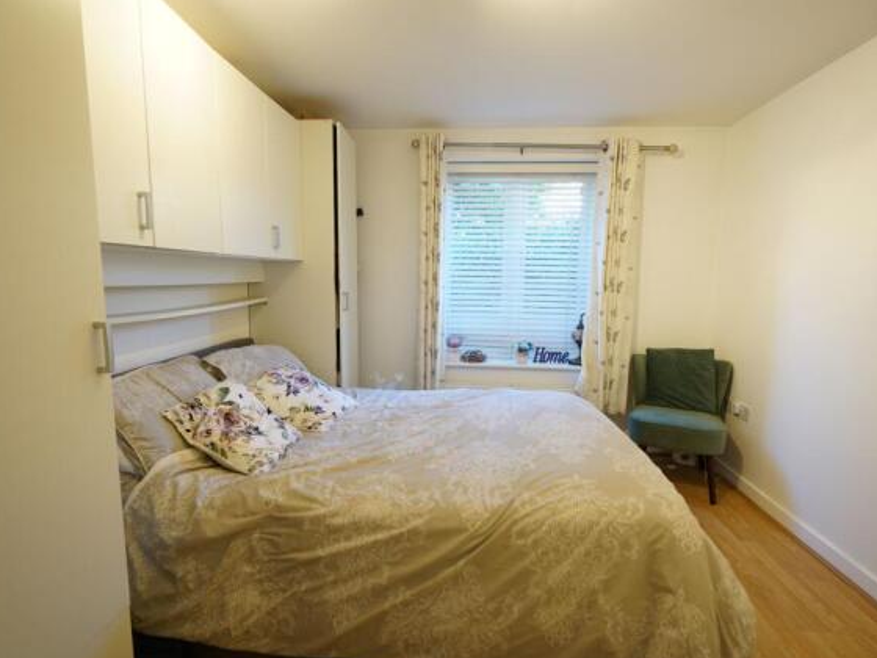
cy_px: 338
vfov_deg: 71.6
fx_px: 456
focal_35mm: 18
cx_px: 444
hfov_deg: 87.8
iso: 400
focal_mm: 16
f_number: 4.5
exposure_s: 1/25
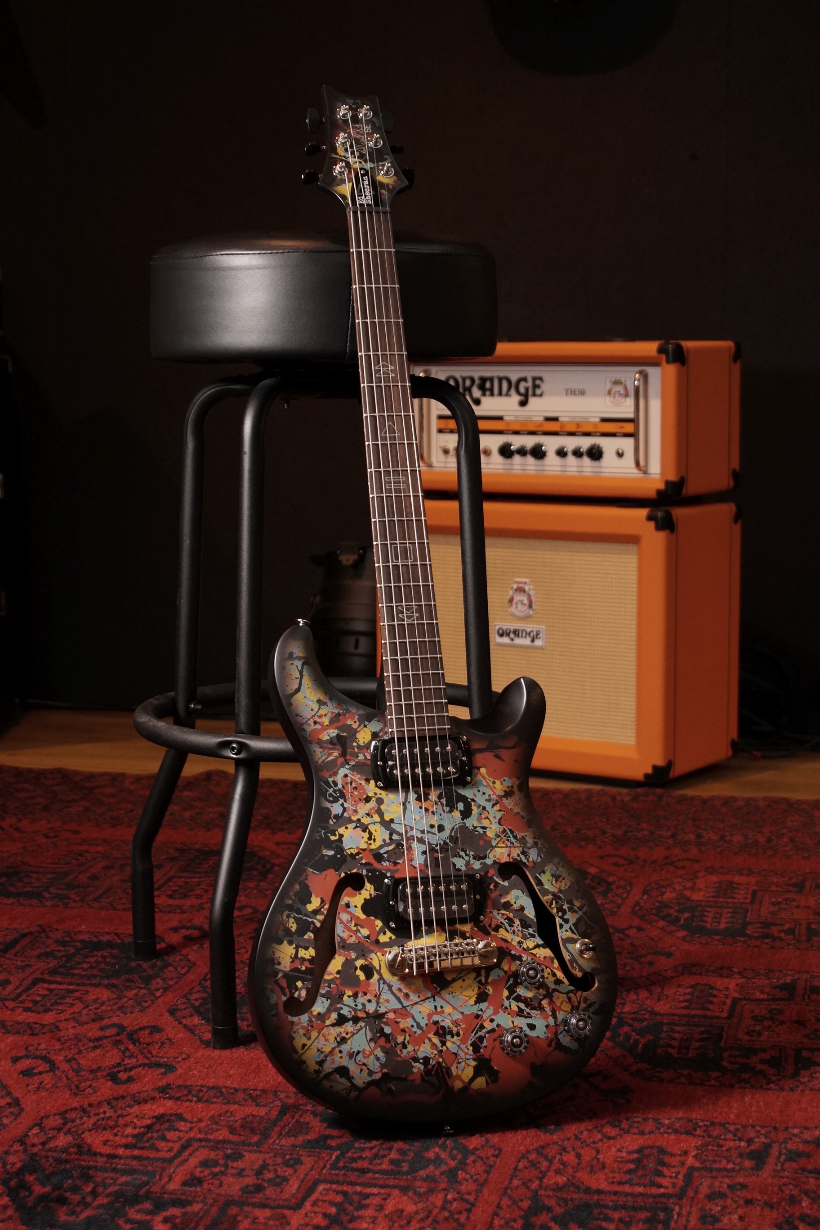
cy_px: 615
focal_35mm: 52
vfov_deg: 37.9
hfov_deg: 25.8
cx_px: 410
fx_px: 1794
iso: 800
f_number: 5
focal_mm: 35
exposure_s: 1/100
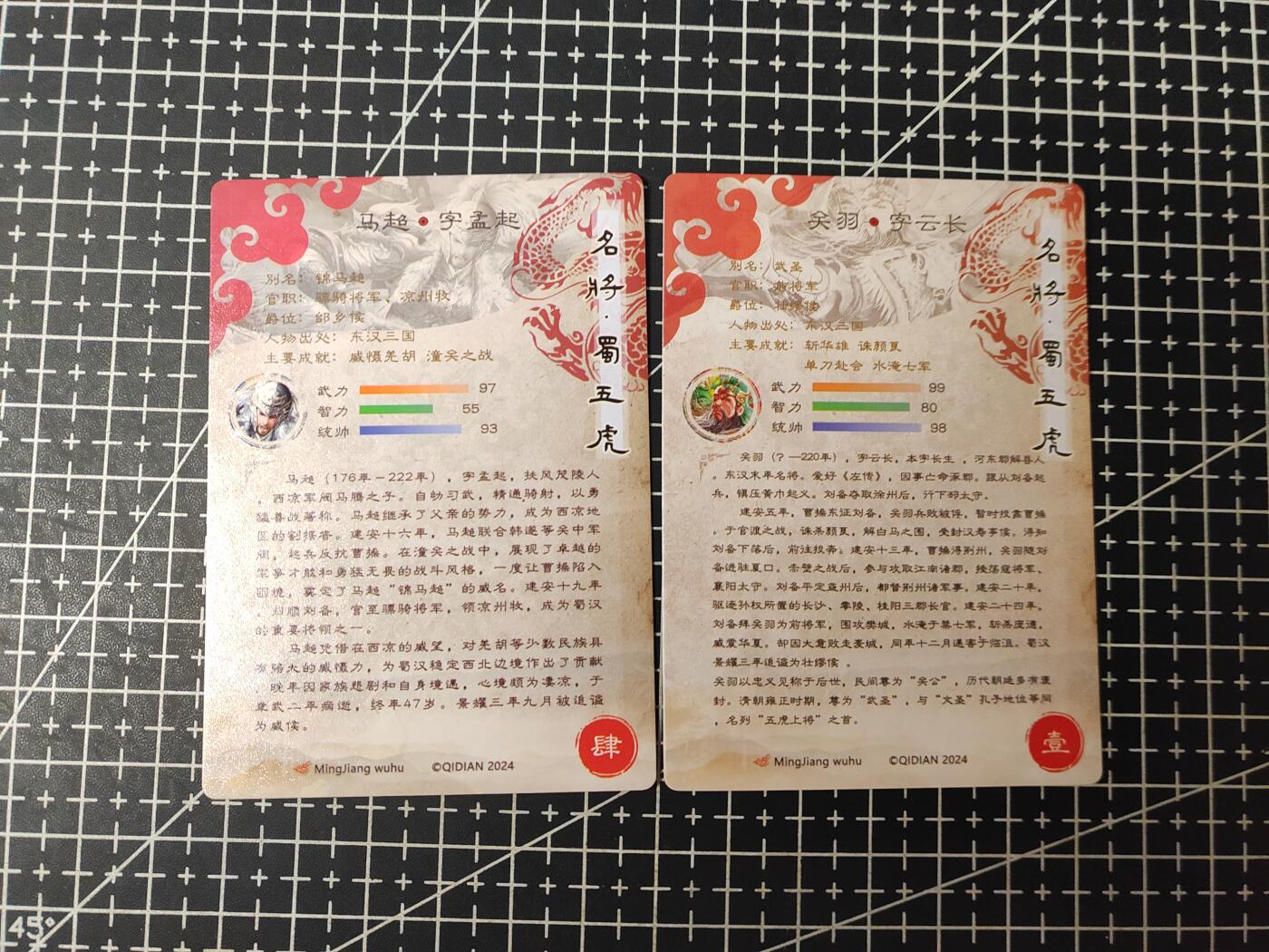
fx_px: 990
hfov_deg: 65.3
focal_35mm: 27
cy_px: 476
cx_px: 634
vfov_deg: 51.4
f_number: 1.9
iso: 1600
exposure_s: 1/50
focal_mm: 5.52
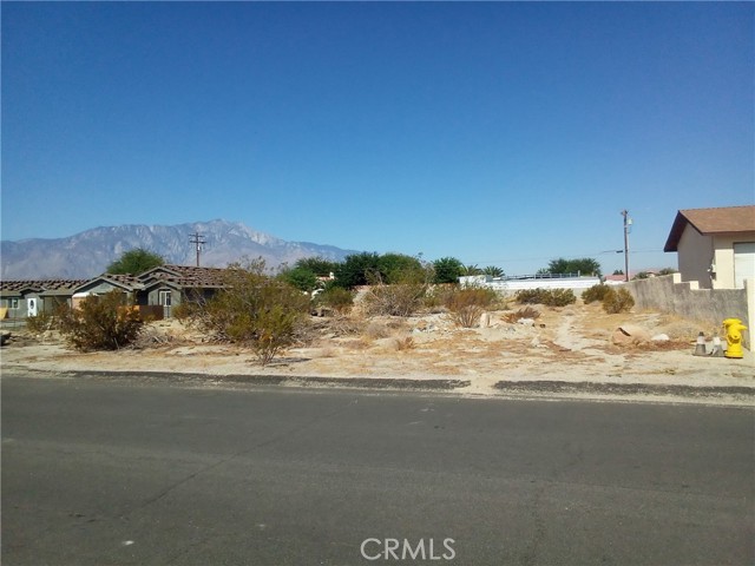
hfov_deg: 69.4
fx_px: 545
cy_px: 283
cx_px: 378
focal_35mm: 25
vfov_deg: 54.9
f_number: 2.4
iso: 103
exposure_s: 1/1686
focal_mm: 2.05
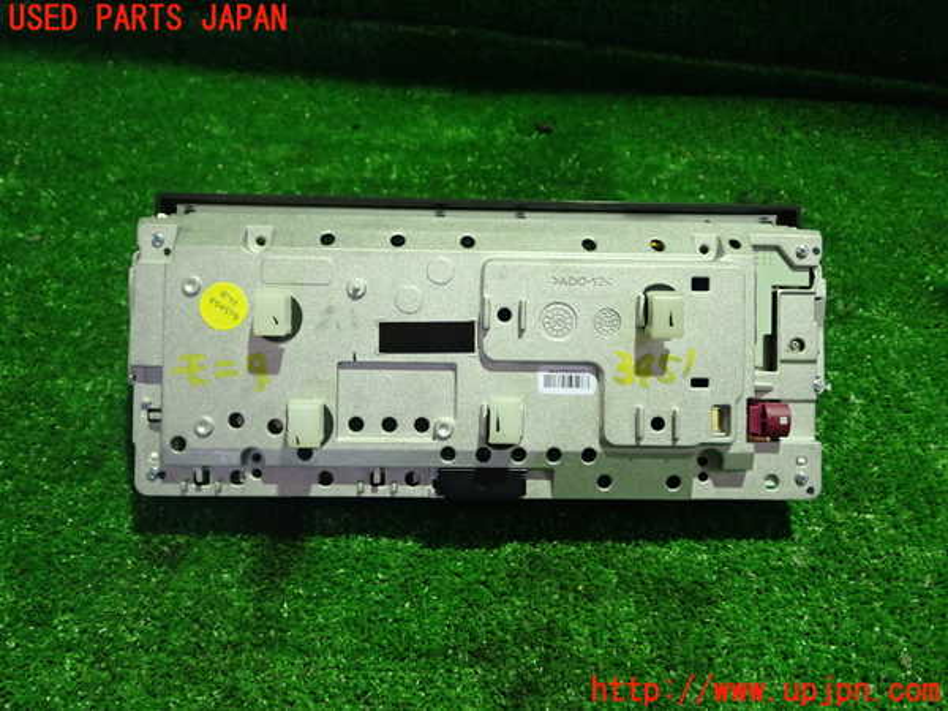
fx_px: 876
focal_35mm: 32
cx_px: 474
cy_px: 356
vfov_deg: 44.2
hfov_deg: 56.8
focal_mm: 5.79
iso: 640
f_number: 2.4
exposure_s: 1/30
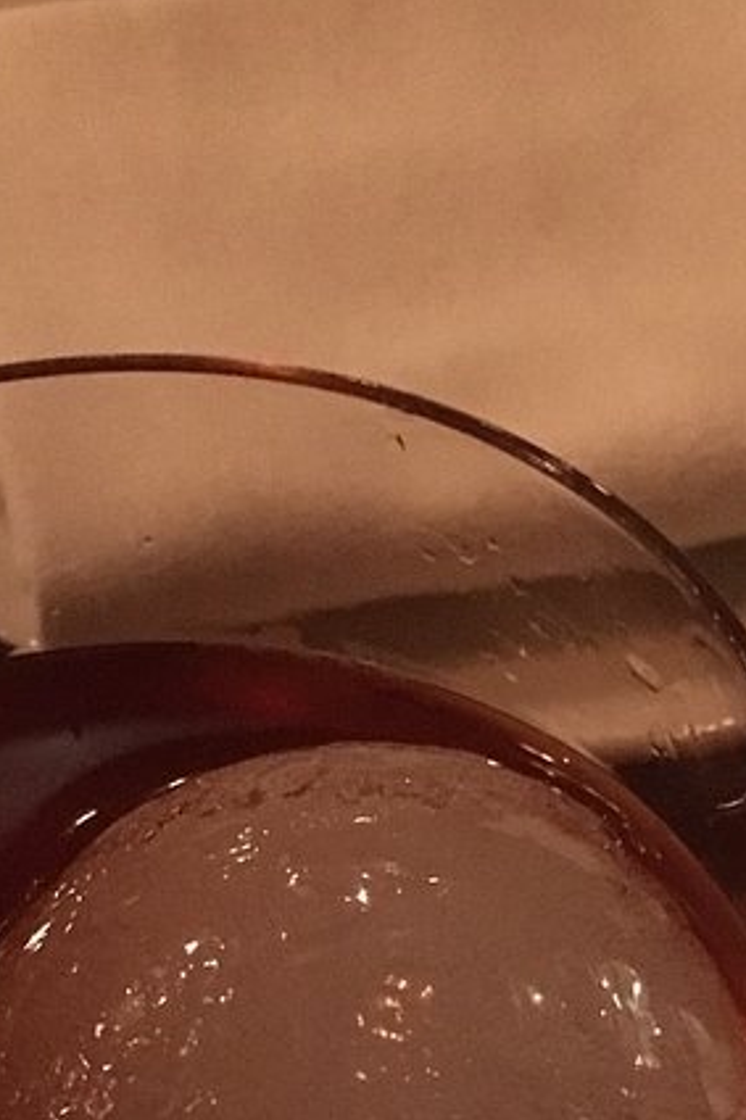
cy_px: 1051
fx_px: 2209
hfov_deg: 19.2
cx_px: 327
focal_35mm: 71
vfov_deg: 27.2
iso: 800
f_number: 2.2
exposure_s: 1/15
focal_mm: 4.15
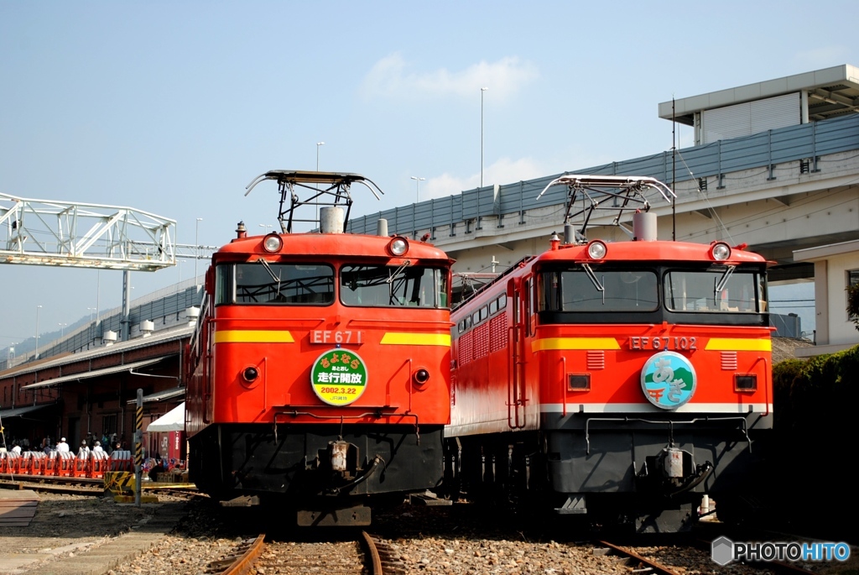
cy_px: 288
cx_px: 430
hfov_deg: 33.4
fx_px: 1433
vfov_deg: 22.7
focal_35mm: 60
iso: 100
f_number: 5.3
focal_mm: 40
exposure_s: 1/400
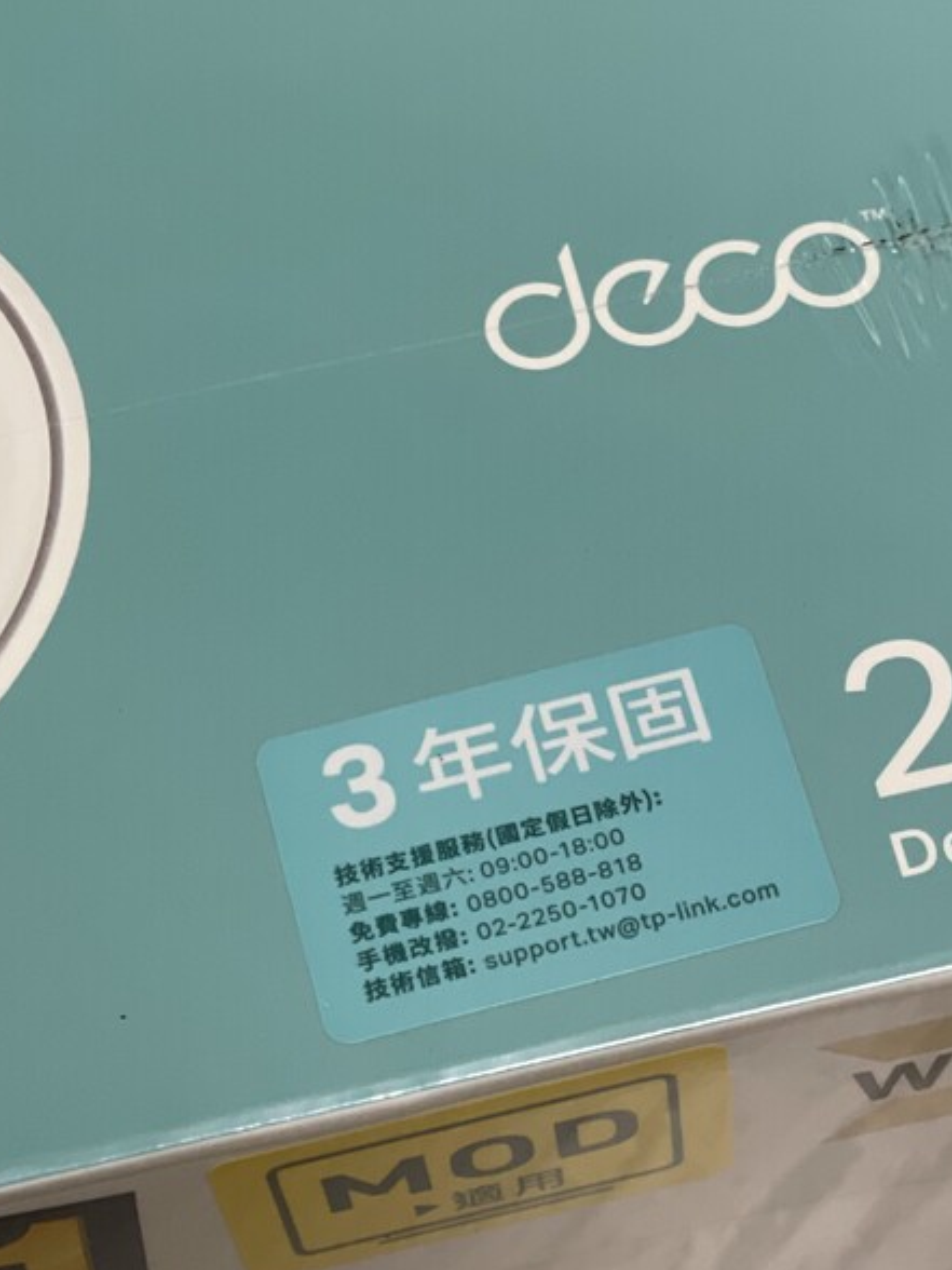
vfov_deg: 21.3
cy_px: 685
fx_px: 3374
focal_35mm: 92
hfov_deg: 16.1
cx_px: 436
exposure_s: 1/40
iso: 160
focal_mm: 6
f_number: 2
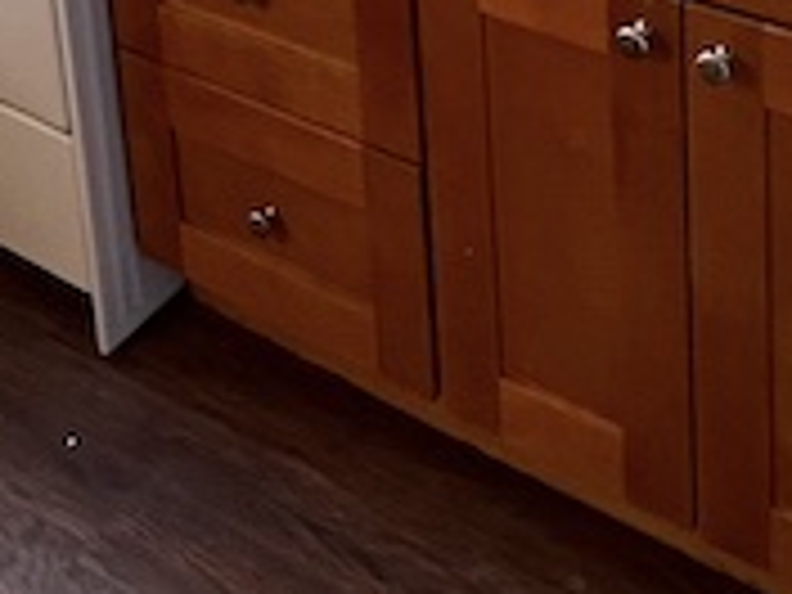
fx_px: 1350
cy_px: -598
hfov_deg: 32.0
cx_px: 616
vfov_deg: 17.5
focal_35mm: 59
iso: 125
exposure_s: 1/120
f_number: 1.8
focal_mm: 1.57
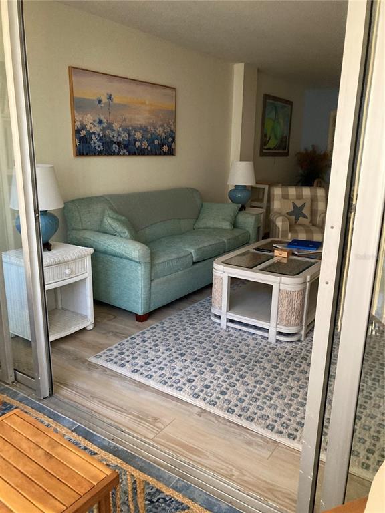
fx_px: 415
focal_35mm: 28
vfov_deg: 63.4
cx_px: 192
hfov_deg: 49.7
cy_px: 256
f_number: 1.8
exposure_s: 1/51
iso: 320
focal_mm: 3.99
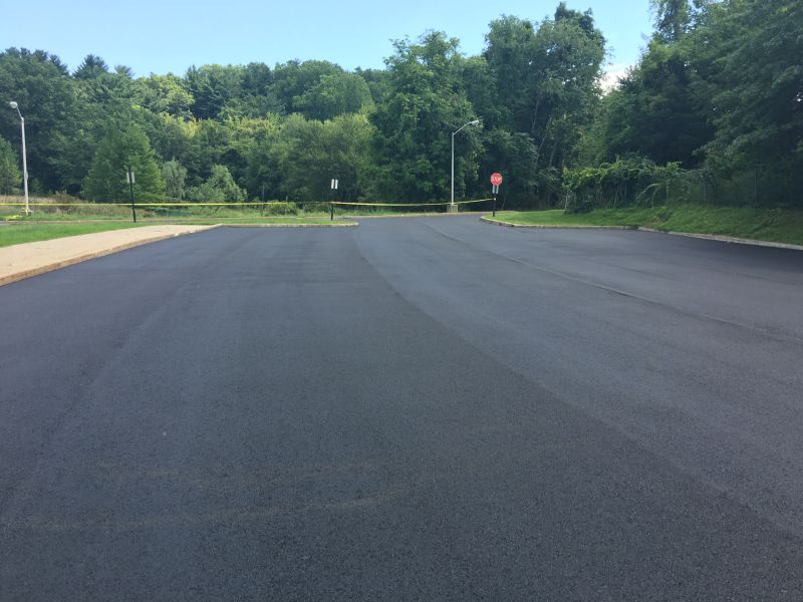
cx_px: 402
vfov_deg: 48.2
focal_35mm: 29
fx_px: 673
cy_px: 301
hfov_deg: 61.7
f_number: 2.2
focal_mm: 4.15
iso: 25
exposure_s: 1/323
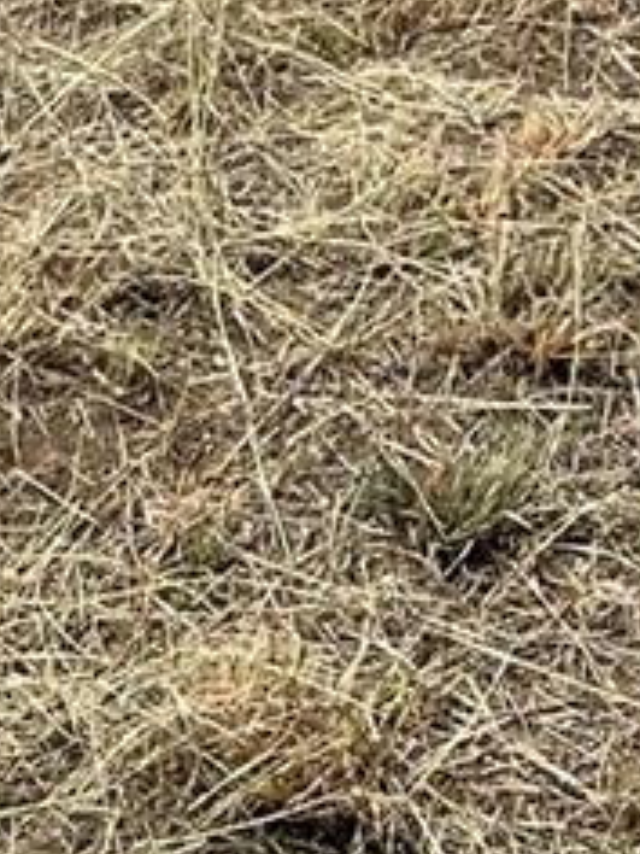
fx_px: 4018
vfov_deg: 9.5
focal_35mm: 163
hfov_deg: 9.0
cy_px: -1708
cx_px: 694
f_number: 1.6
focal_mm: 5.1
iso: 32
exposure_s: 1/4902
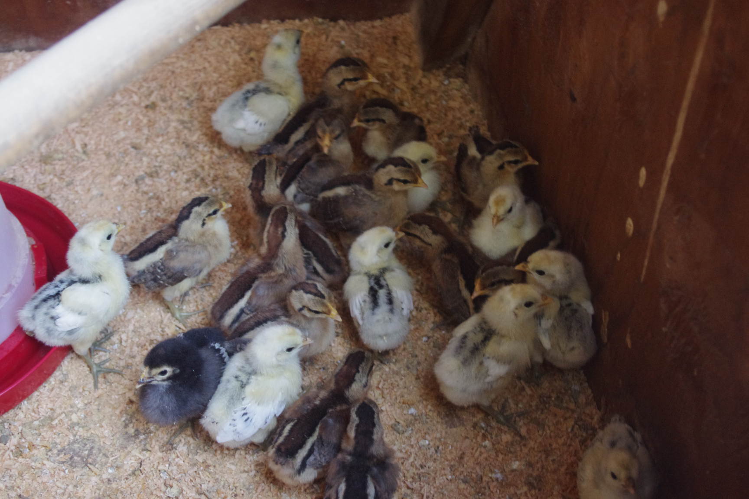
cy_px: 250
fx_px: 1186
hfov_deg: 35.1
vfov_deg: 23.8
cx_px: 374
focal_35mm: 57
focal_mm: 37.5
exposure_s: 1/30
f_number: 4.5
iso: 1600
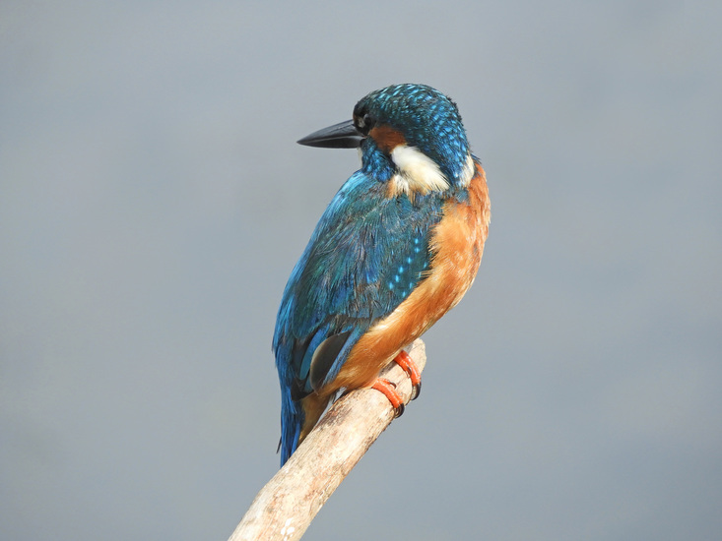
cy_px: 270
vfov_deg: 1.7
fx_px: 18775
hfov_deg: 2.2
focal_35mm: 900
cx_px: 361
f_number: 5.6
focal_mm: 161.2
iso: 100
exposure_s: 1/320
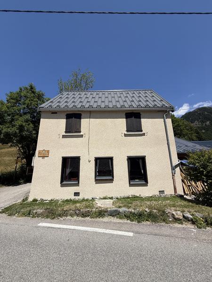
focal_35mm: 14
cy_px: 141
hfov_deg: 85.7
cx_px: 106
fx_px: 114
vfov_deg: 102.1
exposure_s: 1/3125
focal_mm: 2.22
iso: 50
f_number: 2.2
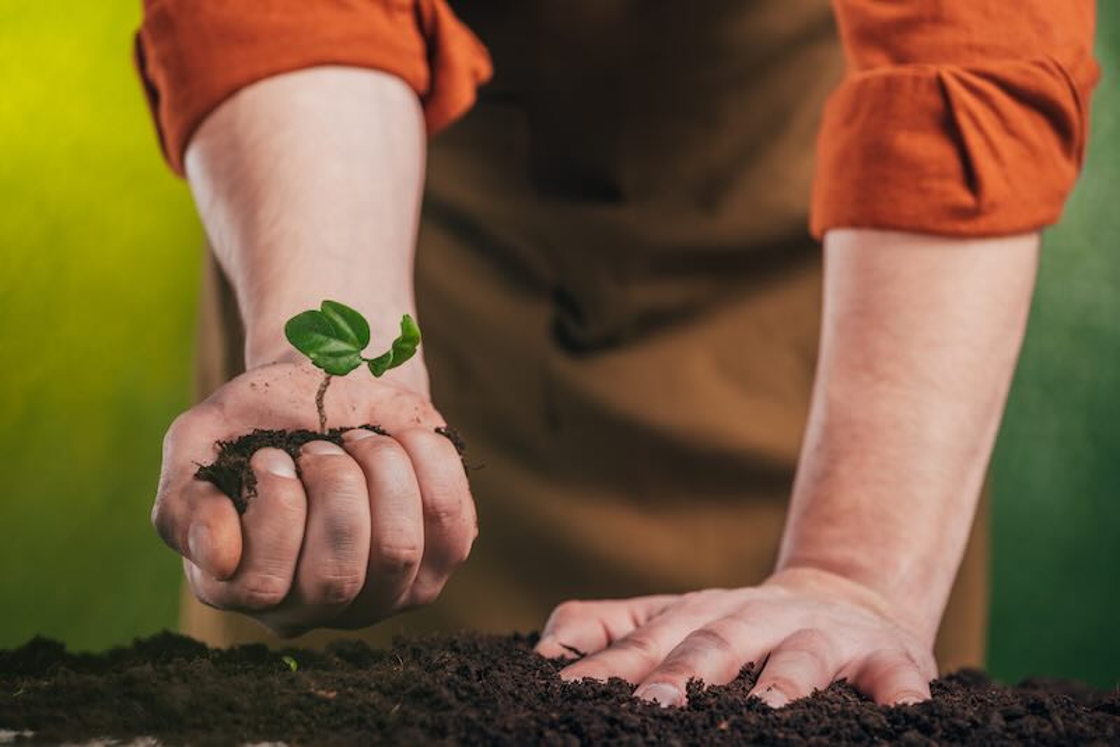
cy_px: 374
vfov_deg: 13.1
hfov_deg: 19.4
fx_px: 3268
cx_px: 560
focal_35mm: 105
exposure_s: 1/200
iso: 80
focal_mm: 105
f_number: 4.5
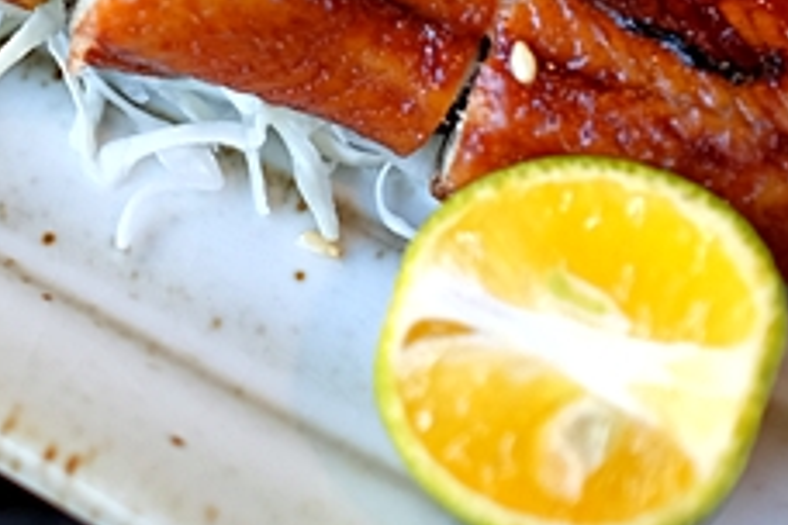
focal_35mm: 138
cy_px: -314
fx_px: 3020
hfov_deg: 14.2
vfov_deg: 9.6
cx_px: -290
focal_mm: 23
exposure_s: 1/125
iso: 250
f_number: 2.5
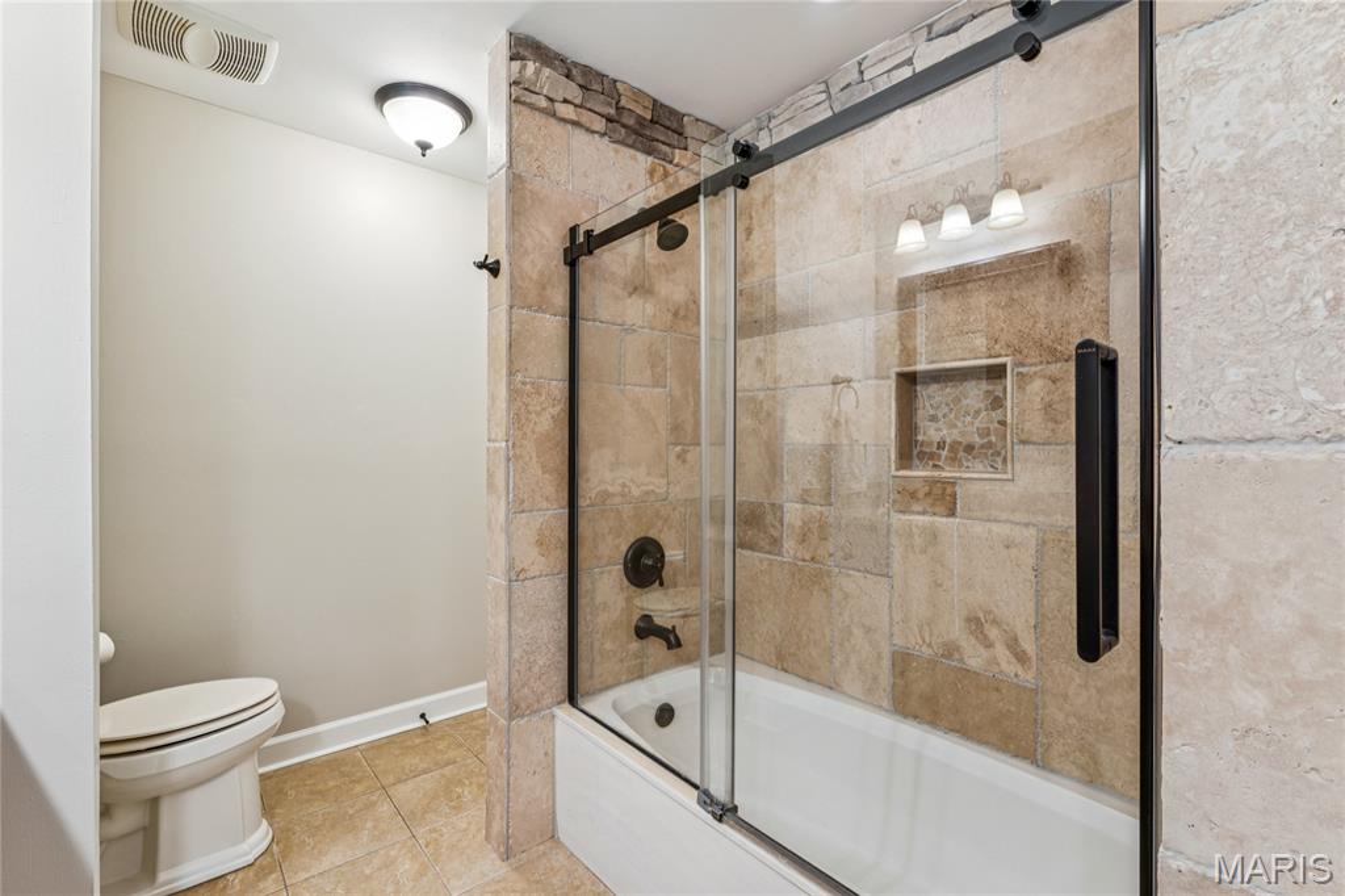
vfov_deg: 74.4
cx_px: 672
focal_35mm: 16
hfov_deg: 97.5
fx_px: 590
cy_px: 448
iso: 100
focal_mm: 15.8
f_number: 13
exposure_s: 1.3
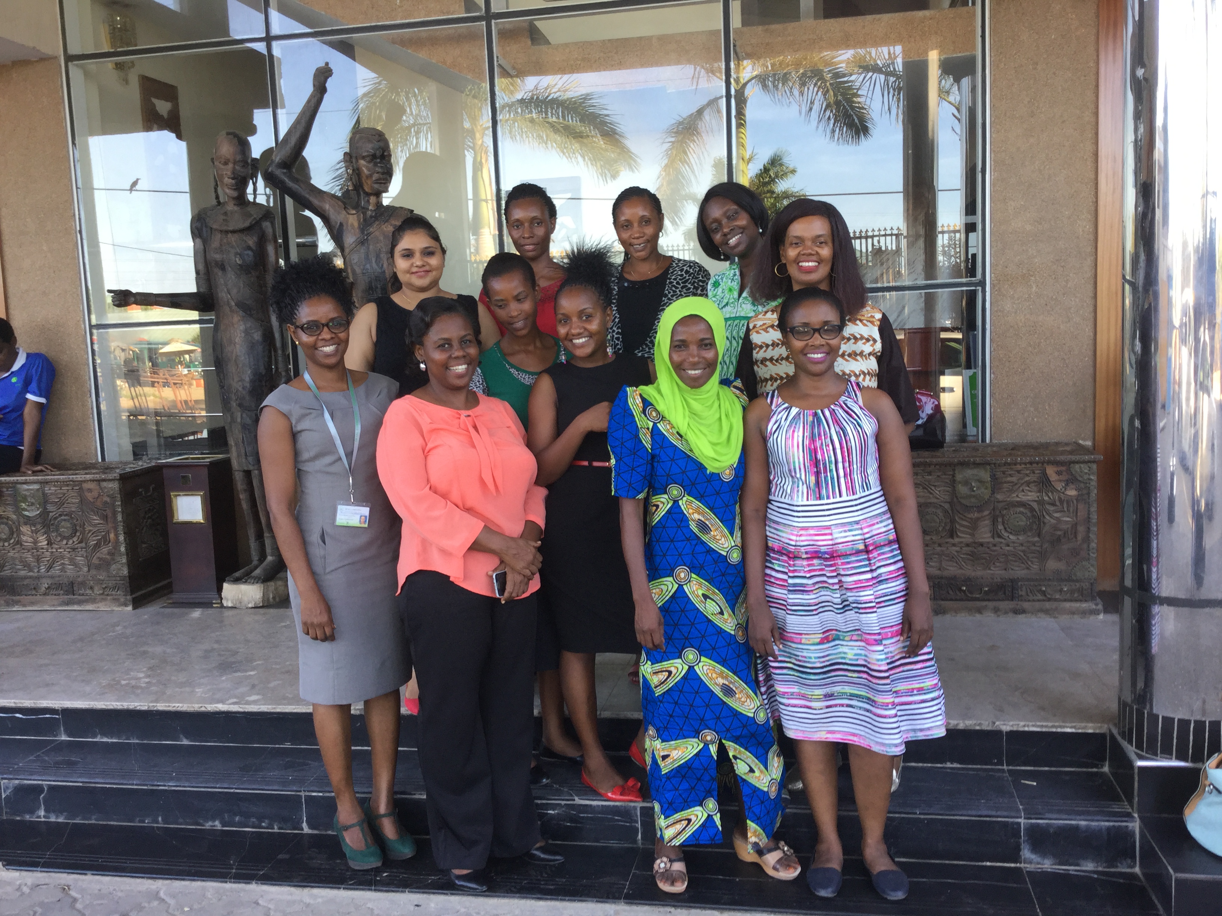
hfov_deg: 58.4
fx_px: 1094
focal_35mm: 31
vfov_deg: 45.4
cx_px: 611
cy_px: 458
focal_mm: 3.3
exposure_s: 1/50
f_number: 2.4
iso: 32
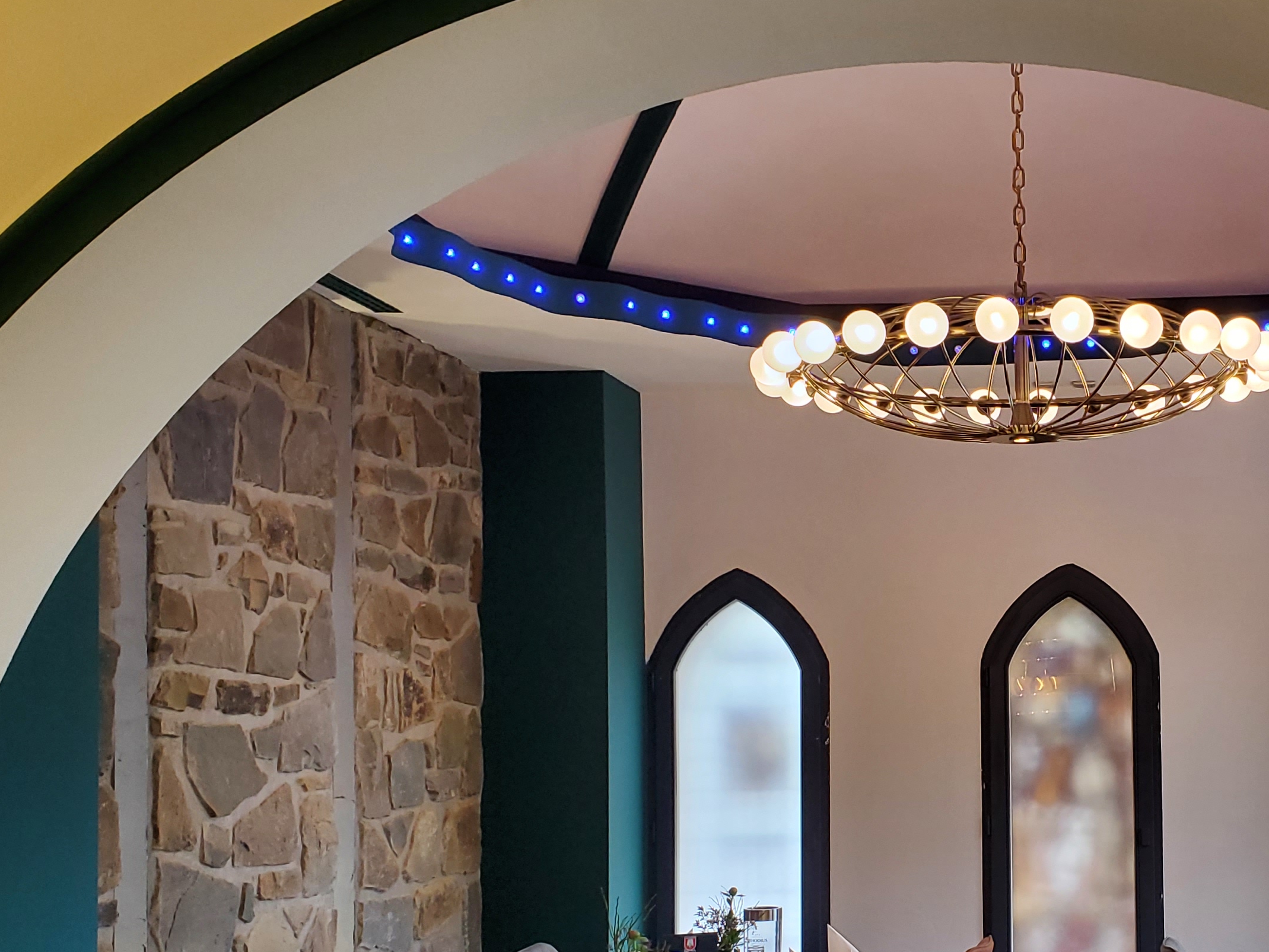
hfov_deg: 37.1
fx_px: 1797
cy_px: 652
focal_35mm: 49
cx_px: 1070
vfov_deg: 29.4
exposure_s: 1/100
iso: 125
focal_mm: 4.3
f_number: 2.4
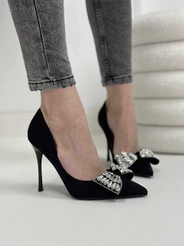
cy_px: 123
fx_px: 340
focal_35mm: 48
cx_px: 92
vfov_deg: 39.7
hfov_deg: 30.3
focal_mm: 6.86
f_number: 1.78
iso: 160
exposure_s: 1/100
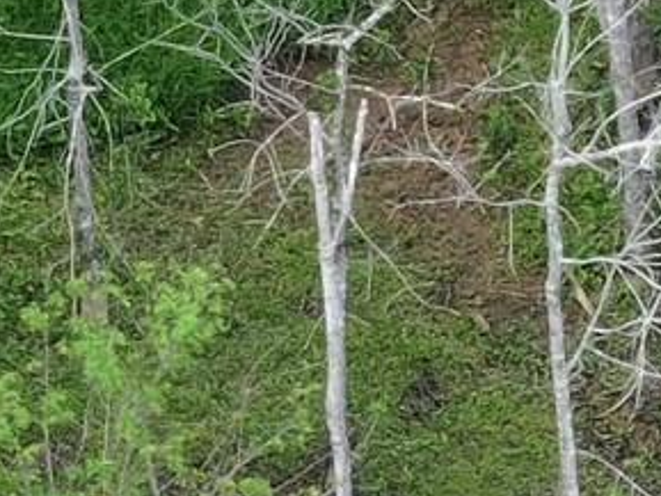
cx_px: 1606
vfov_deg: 1.3
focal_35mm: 1148
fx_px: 21930
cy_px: 459
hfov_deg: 1.7
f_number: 3.4
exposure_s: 1/100
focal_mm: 30.71
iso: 100
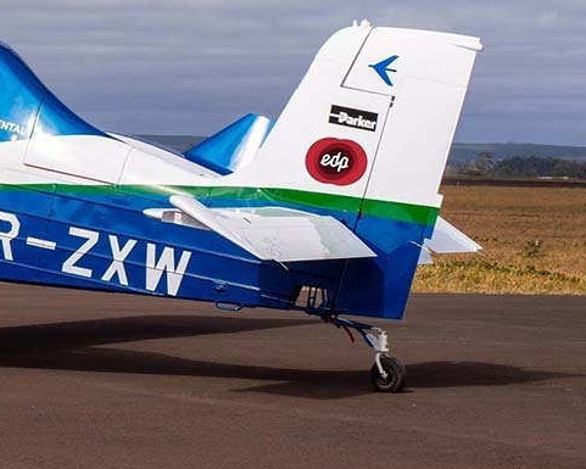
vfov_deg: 8.3
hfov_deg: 10.1
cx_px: -168
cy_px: 183
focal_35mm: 187
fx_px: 3244
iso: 100
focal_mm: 50
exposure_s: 1/320
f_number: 9
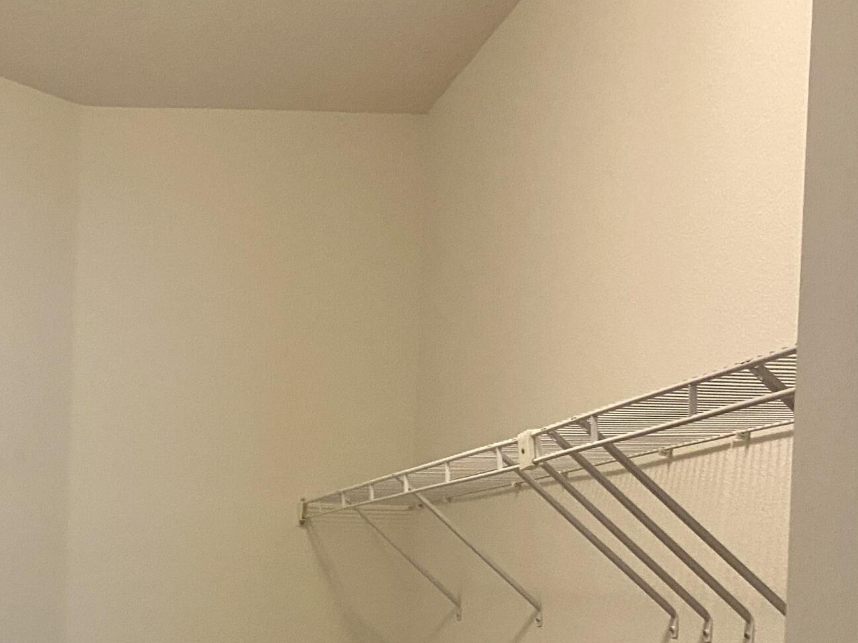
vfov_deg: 23.4
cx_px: 61
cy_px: 643
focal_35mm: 60
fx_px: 1487
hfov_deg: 30.5
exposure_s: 1/60
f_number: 1.8
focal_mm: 4.25
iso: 160
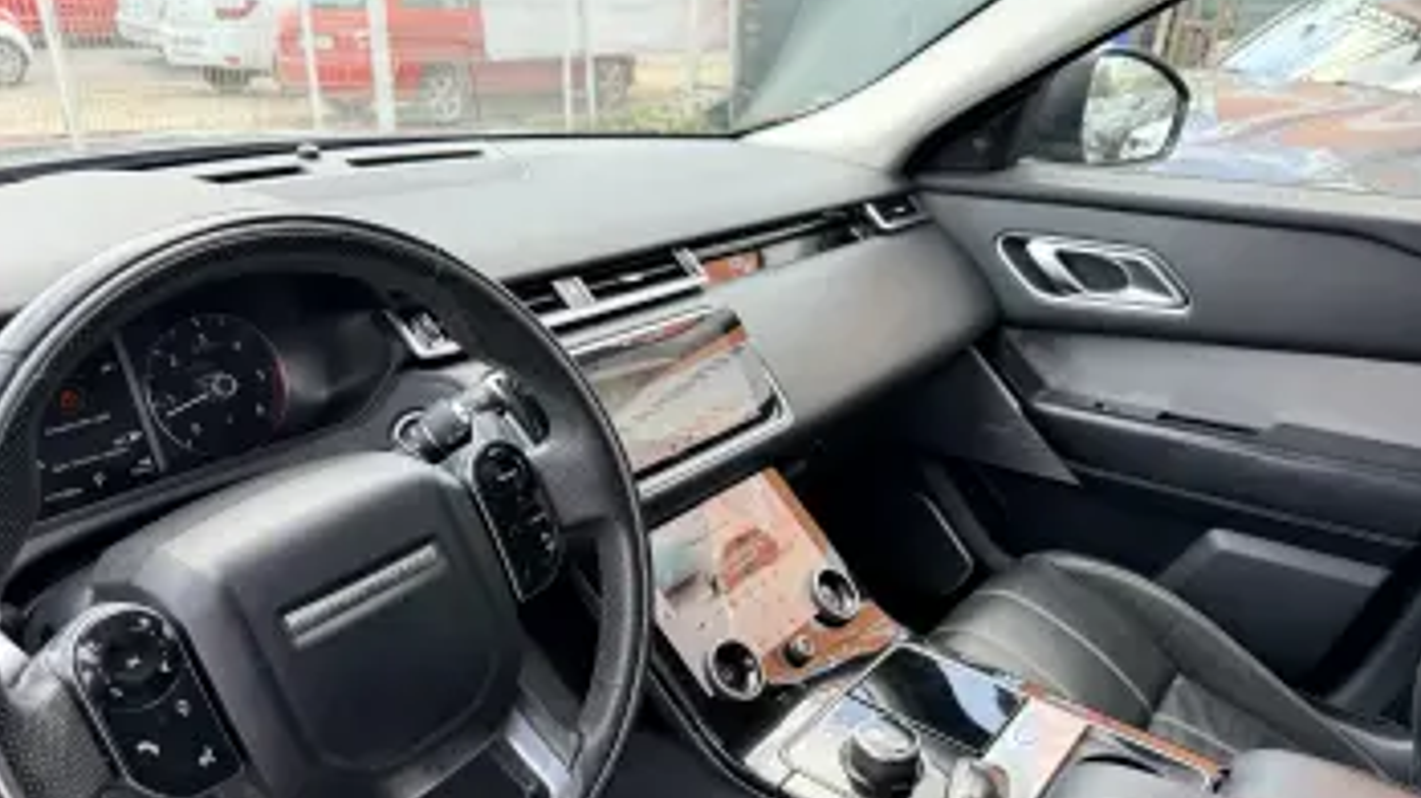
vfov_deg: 42.4
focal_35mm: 27
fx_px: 1017
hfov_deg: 69.9
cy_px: 517
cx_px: 713
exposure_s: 1/248
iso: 80
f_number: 1.78
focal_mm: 6.76
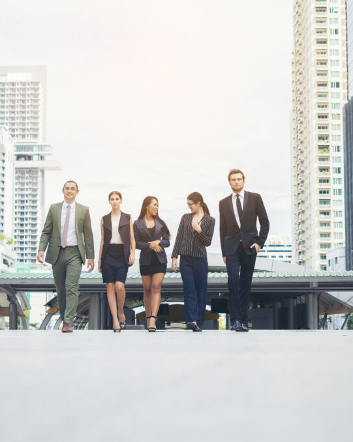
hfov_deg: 21.5
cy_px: 221
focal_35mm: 71
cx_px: 156
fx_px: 928
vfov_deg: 26.8
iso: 100
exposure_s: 1/400
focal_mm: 50
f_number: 3.5
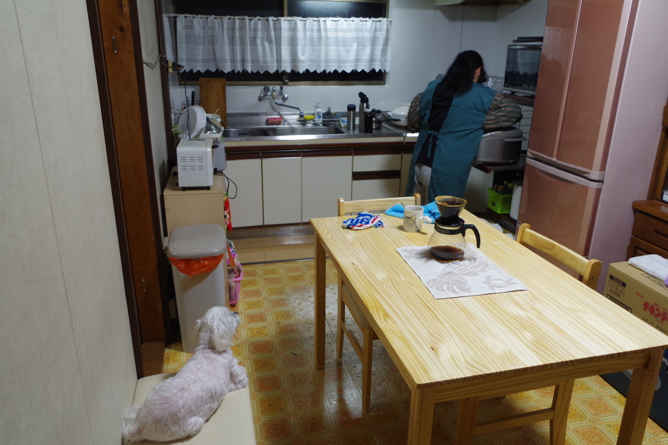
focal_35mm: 27
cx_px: 334
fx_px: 501
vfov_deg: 47.9
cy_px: 222
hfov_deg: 67.4
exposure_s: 1/20
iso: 200
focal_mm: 18
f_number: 3.5
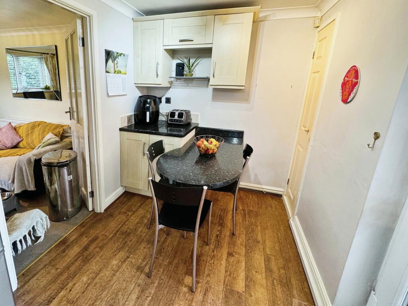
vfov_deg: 85.7
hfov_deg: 102.0
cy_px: 153
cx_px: 204
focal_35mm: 14
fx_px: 165
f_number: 2.2
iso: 160
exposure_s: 1/50
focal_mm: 2.22
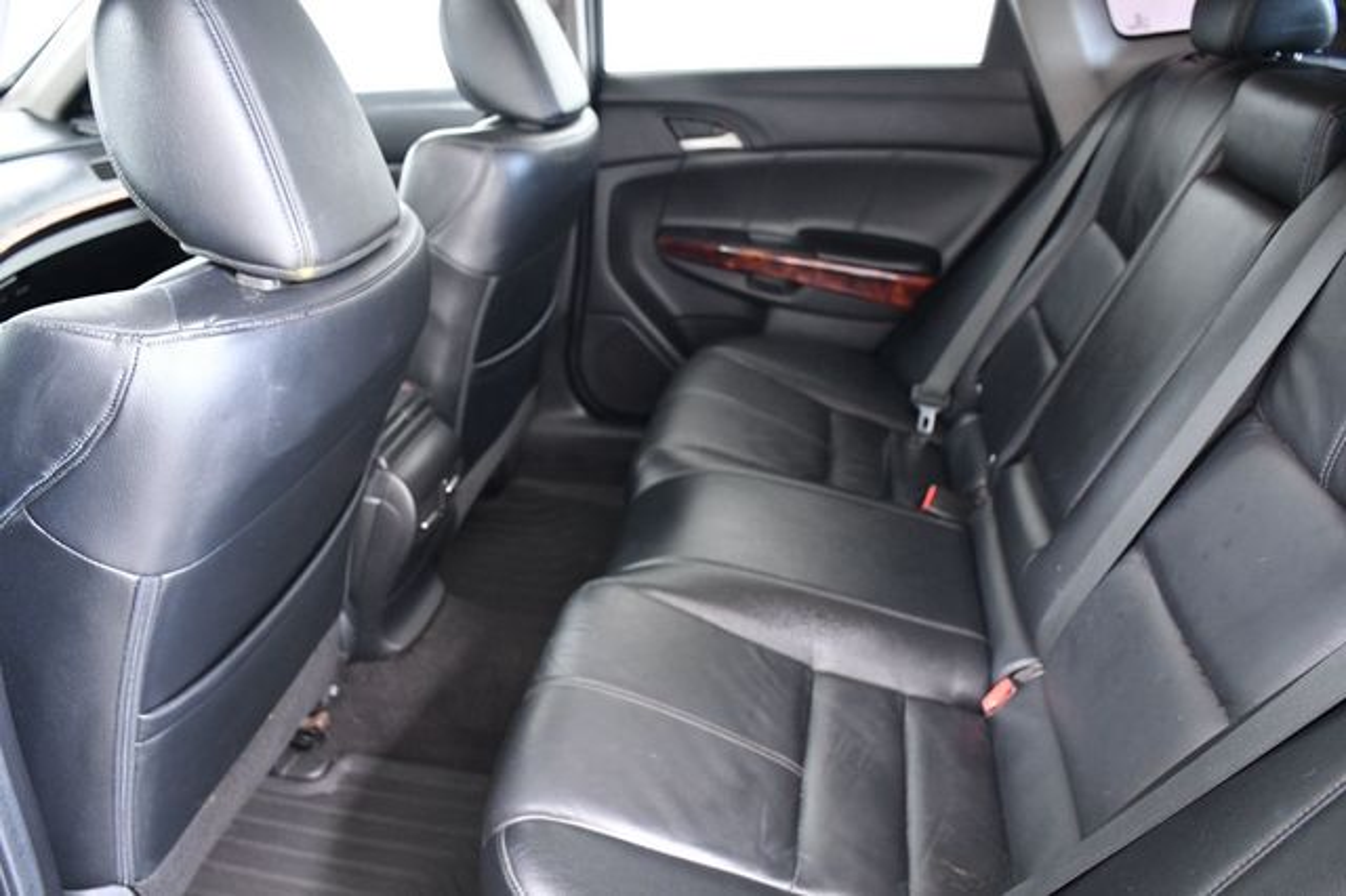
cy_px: 448
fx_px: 1009
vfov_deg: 47.9
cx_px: 673
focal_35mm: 27
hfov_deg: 67.4
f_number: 3.5
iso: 2500
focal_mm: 18
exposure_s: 1/50
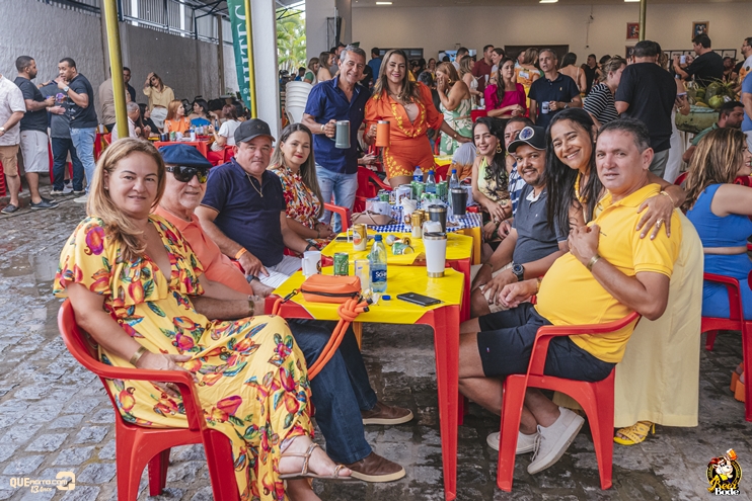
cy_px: 250
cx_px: 376
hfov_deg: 53.1
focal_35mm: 36
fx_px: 752
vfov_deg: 36.9
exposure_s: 1/800
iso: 1600
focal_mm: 24
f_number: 4
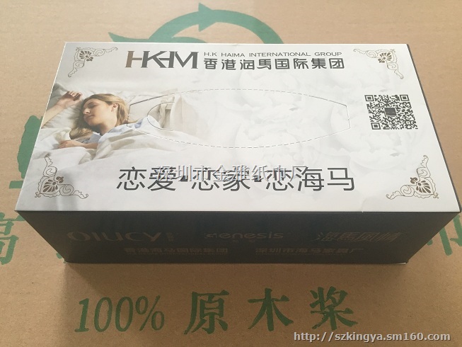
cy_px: 174
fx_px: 387
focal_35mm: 29
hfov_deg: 61.7
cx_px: 231
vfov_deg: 48.2
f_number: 2.2
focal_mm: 4.15
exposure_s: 1/33
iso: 64
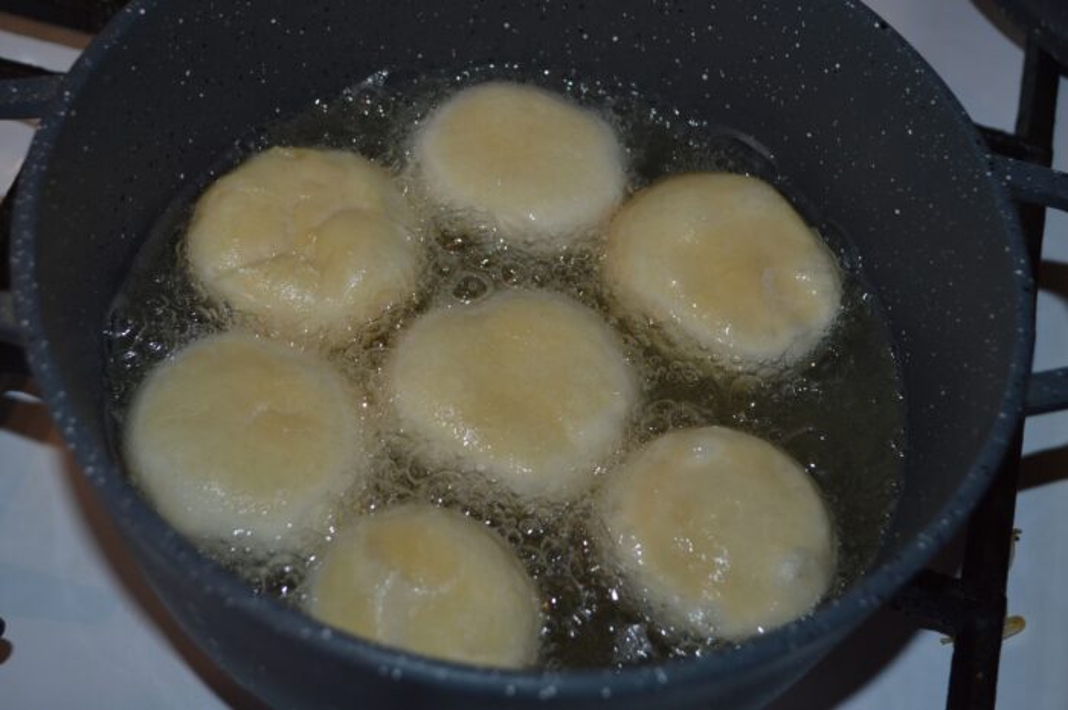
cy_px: 355
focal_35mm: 54
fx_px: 1600
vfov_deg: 25.0
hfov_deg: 36.9
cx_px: 534
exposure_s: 1/60
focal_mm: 36
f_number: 5
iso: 400
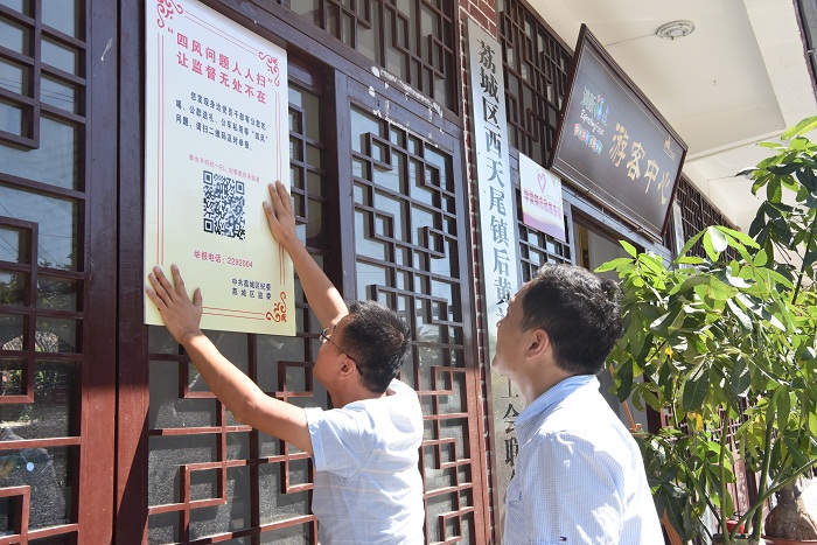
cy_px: 272
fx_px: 863
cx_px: 408
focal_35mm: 38
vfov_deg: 35.1
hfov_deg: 50.7
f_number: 13
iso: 1600
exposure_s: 1/640
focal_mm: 38
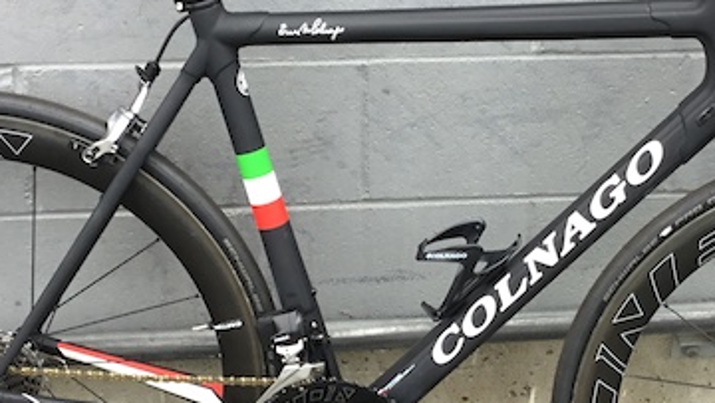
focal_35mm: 75
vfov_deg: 16.1
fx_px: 1423
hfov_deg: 28.1
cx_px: 435
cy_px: 264
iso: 25
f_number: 2.4
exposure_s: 1/126
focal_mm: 3.3
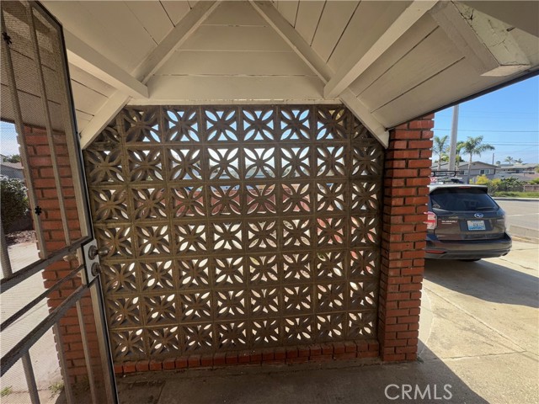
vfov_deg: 85.7
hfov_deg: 102.1
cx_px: 270
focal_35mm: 14
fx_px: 218
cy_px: 202
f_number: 2.2
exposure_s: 1/456
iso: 40
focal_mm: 2.22
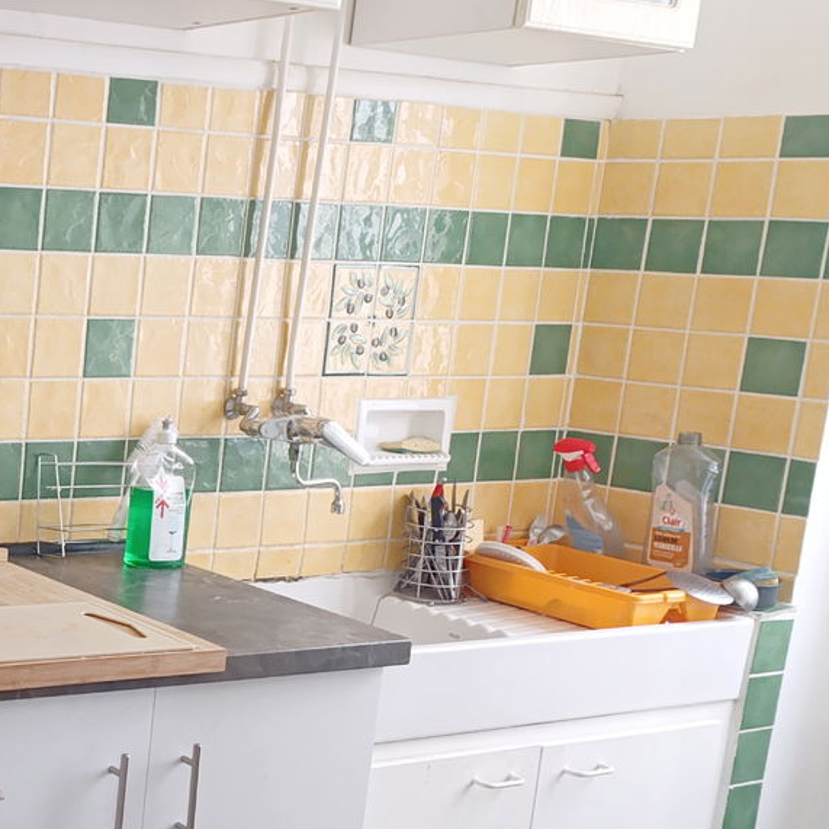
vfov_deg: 29.8
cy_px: 550
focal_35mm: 57
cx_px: -251
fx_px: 1544
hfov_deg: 25.7
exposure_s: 1/25
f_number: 1.6
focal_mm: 6.14
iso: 2000
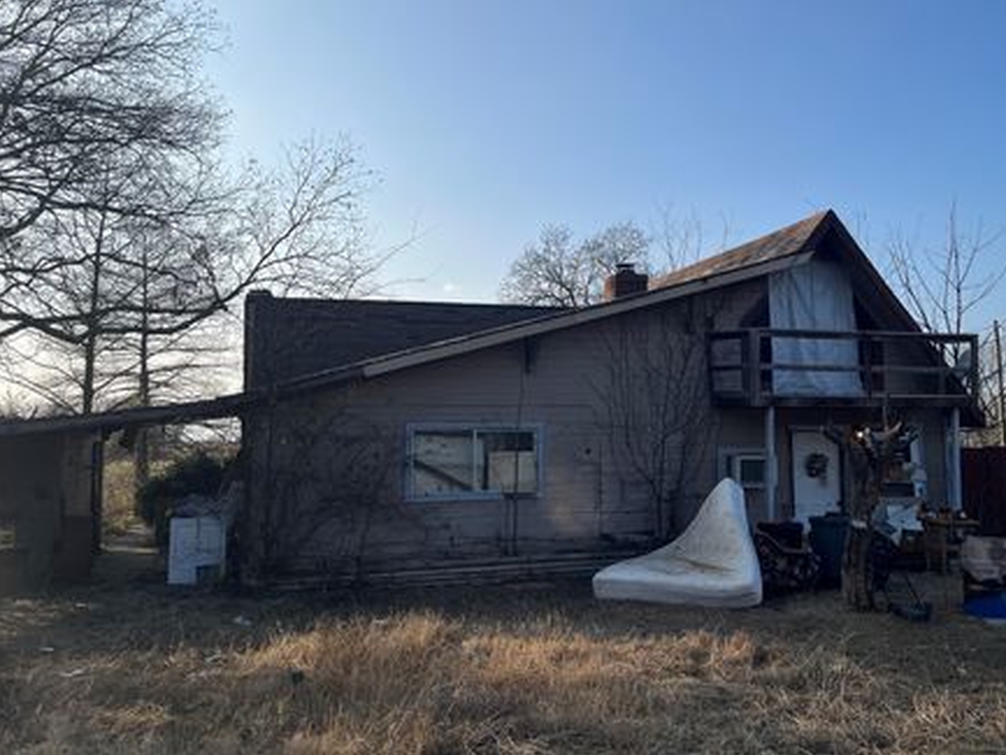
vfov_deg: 46.7
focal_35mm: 30
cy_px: 322
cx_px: 560
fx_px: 872
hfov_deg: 59.8
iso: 50
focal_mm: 5.1
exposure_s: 1/4149
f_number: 1.6
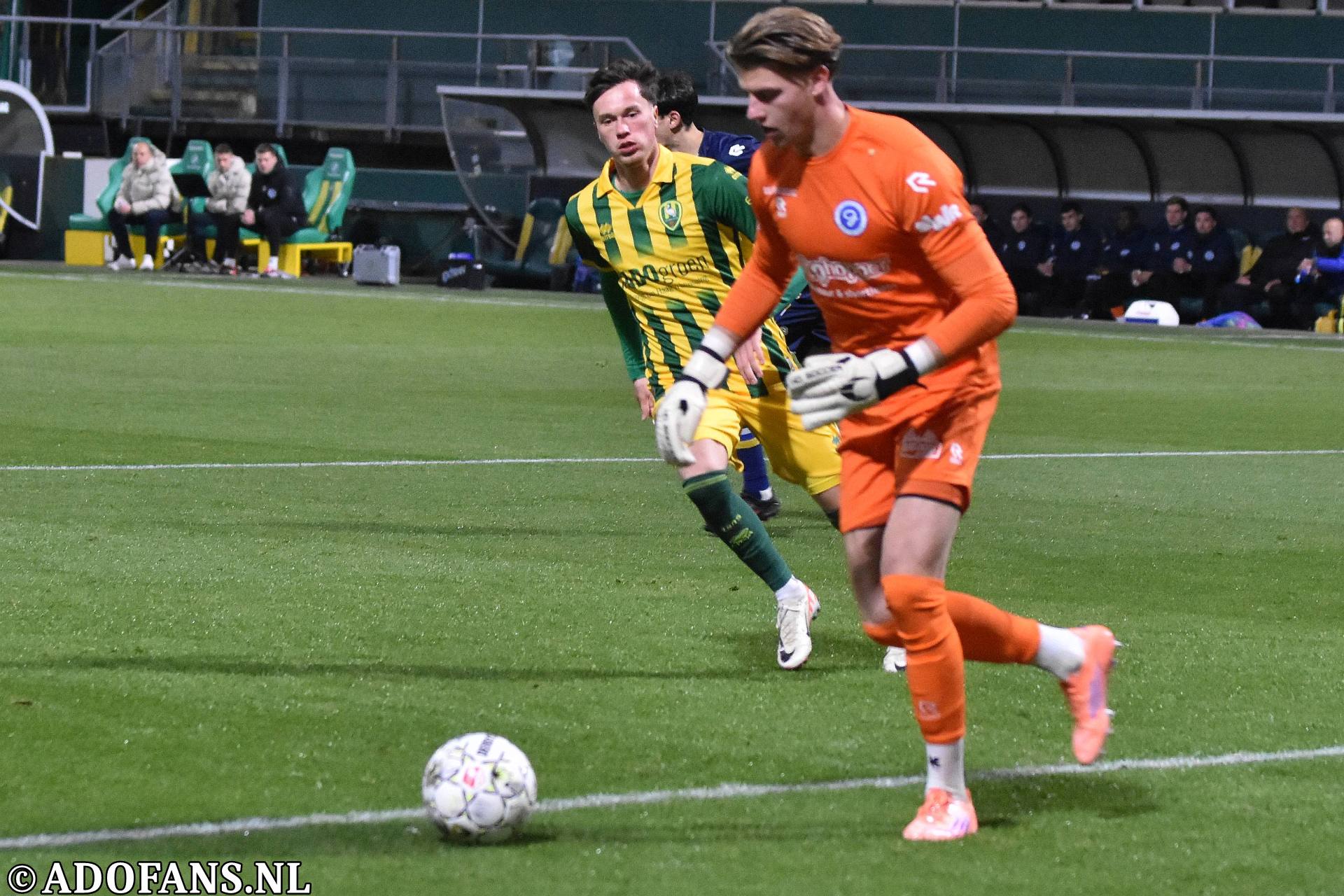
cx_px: 672
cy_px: 448
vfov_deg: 13.0
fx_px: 3920
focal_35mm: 105
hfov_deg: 19.5
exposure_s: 1/500
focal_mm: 70
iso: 2500
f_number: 2.8
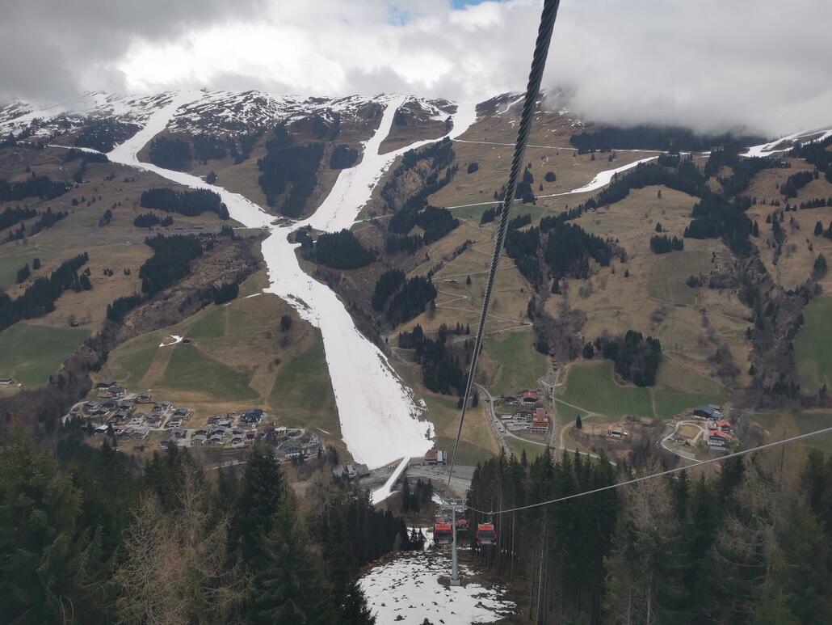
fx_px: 649
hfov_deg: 65.3
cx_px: 416
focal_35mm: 27
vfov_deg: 51.4
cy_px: 312
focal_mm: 5.58
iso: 50
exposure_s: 1/1748
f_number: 1.8
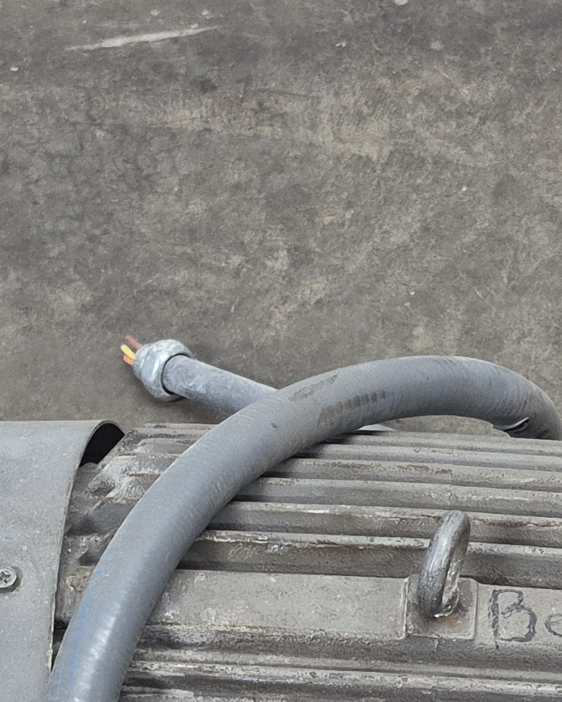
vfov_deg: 18.9
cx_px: 379
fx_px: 2058
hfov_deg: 15.5
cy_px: 669
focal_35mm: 99
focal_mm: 5.4
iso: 500
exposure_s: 1/120
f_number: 1.8
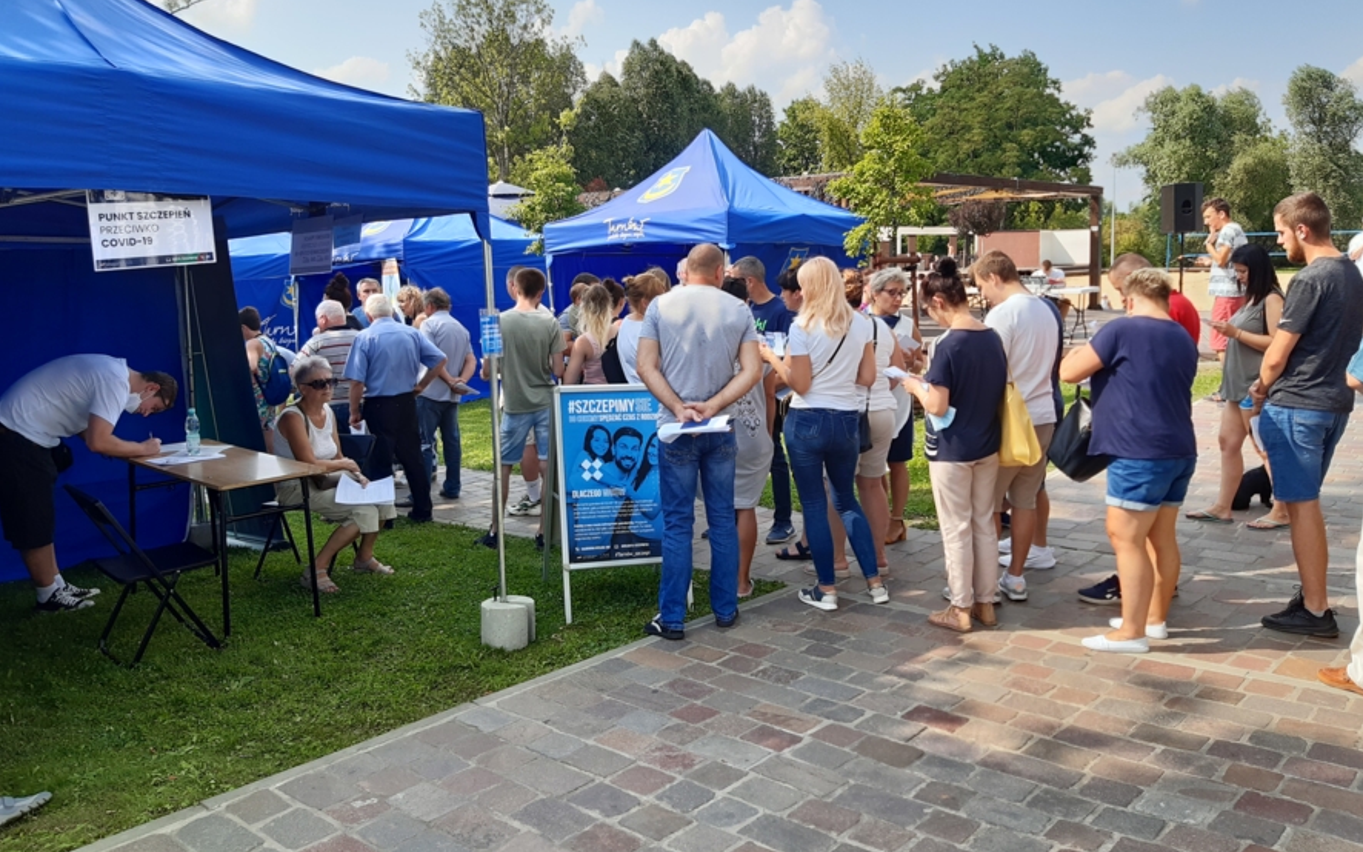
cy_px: 364
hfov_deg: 66.5
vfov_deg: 44.4
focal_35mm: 28
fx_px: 1040
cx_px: 683
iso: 40
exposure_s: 1/564
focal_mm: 3.92
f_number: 1.7
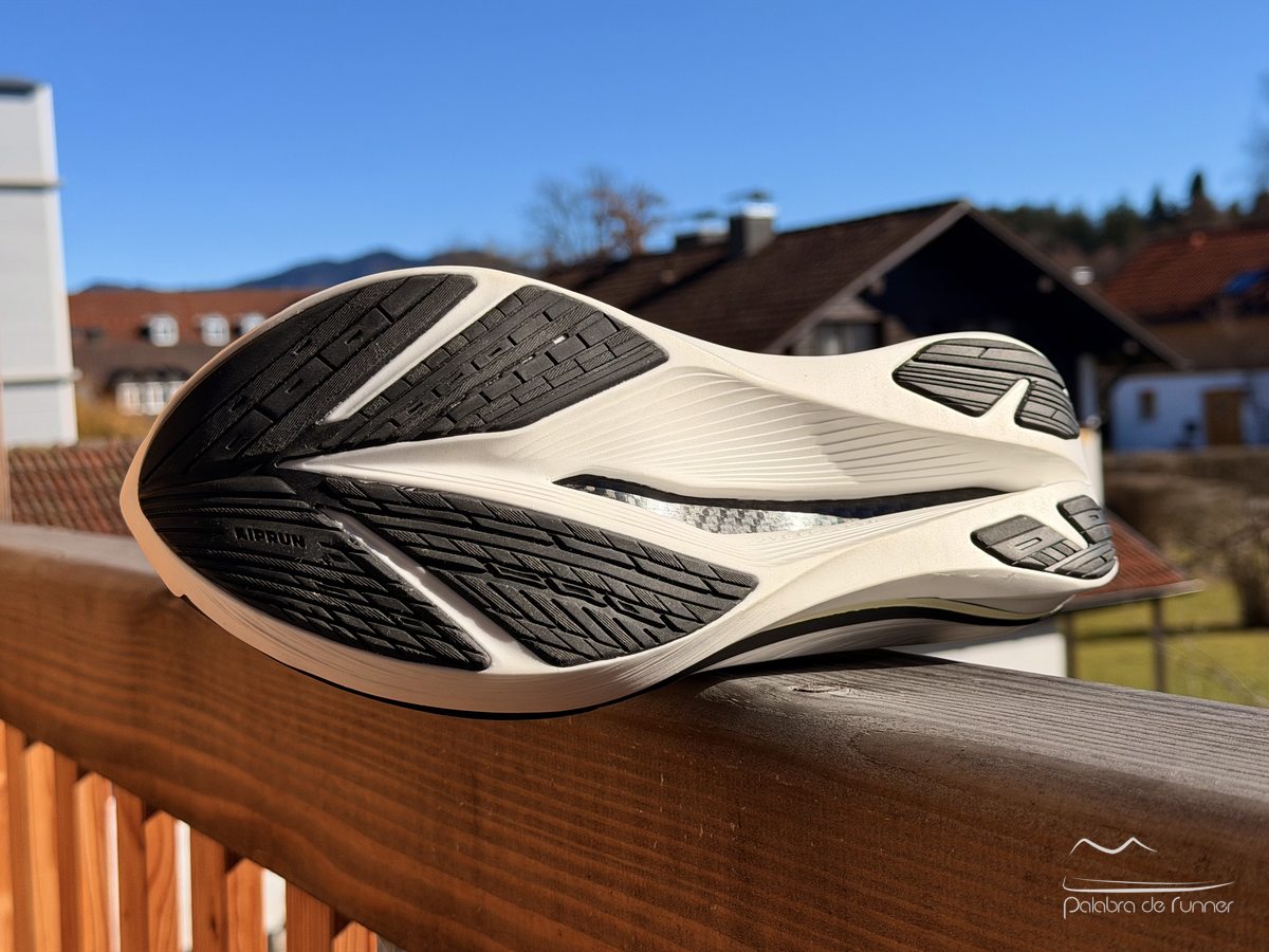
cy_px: 476
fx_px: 1760
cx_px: 634
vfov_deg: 30.3
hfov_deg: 39.7
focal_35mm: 48
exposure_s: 1/7143
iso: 64
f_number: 1.78
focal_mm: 6.76
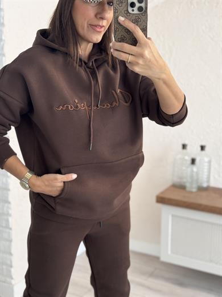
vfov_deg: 39.7
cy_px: 148
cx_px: 111
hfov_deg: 30.3
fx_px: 410
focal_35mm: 48
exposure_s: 1/73
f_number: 1.78
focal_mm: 6.76
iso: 100
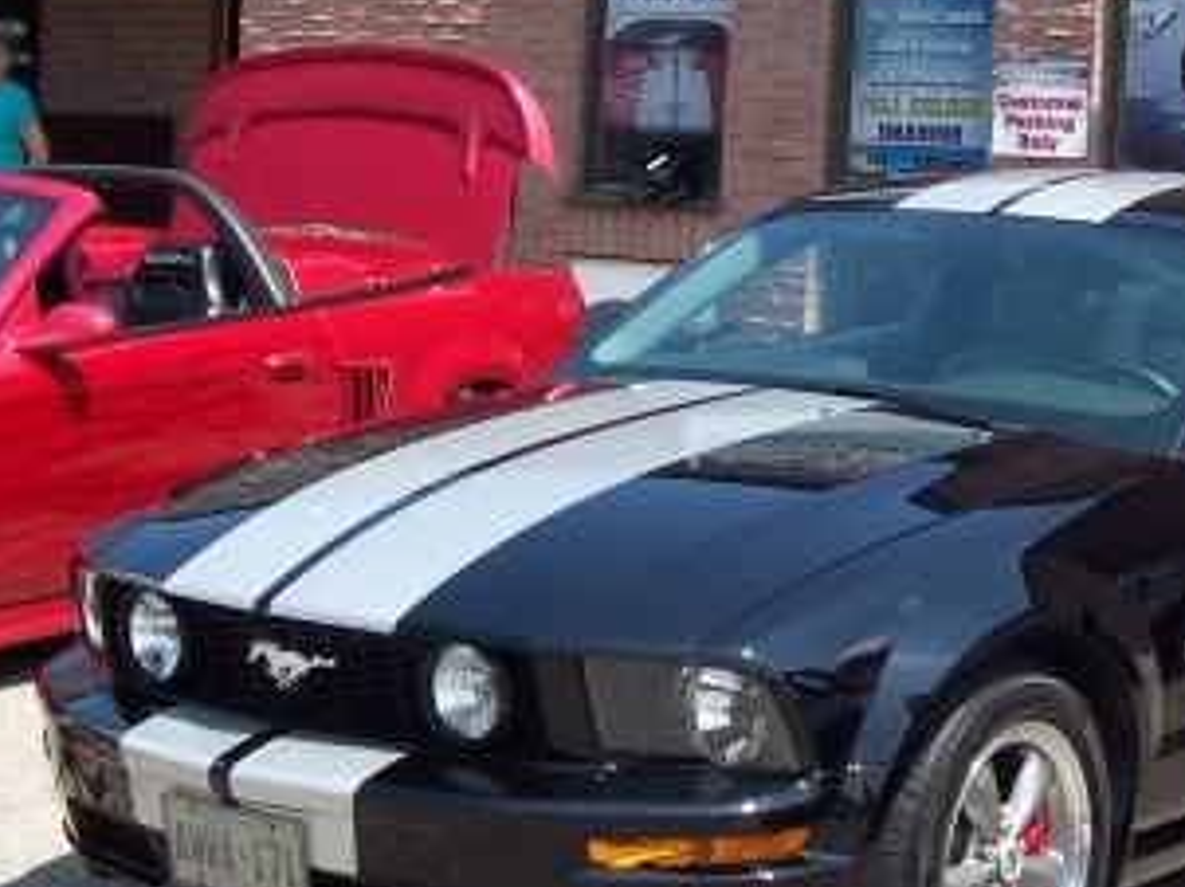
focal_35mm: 96
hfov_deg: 20.3
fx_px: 3284
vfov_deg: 15.4
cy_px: 442
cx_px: 922
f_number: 6.7
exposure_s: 1/180
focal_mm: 8.6
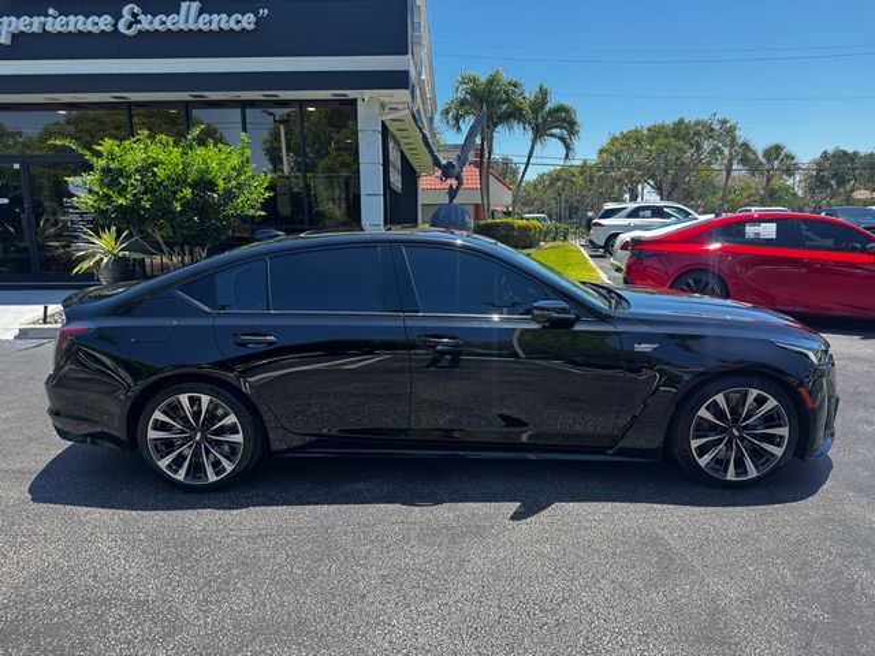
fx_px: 607
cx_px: 438
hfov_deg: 71.6
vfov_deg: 56.8
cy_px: 328
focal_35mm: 24
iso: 80
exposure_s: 1/925
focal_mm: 6.76
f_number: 1.78
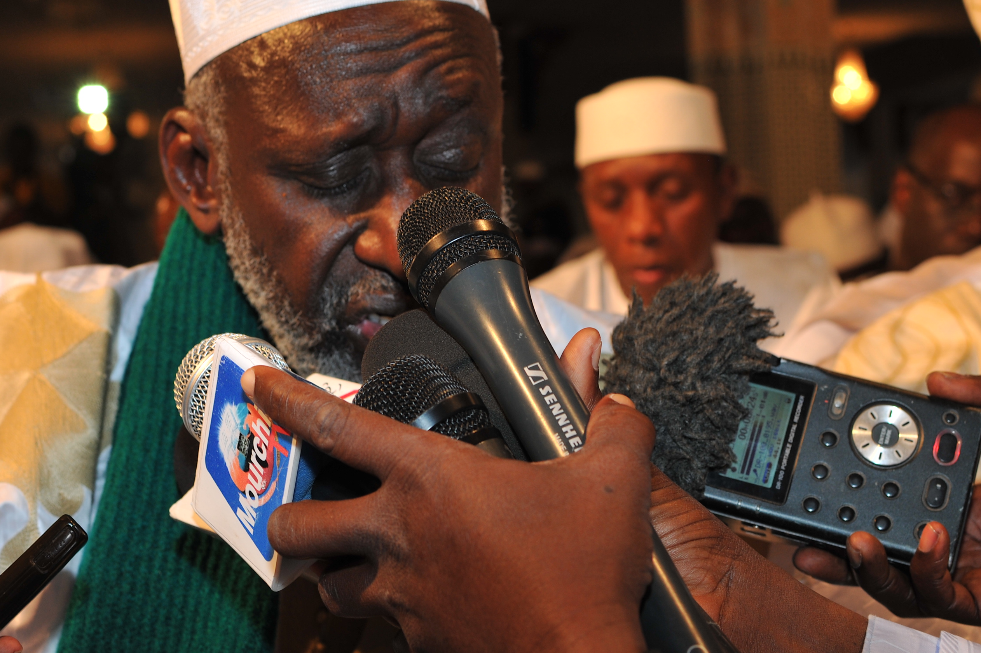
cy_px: 318
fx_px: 1716
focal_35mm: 63
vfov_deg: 21.5
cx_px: 463
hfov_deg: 31.9
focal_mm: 35
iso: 200
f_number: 5
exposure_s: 1/60
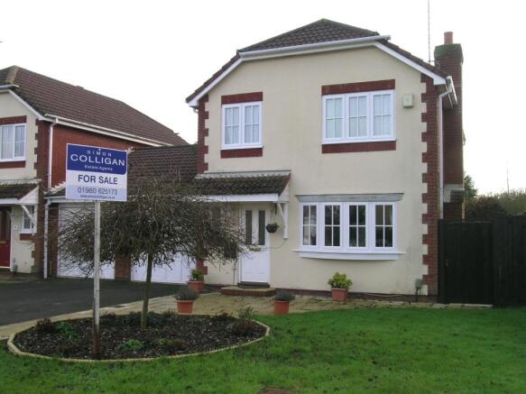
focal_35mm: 35
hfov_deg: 52.6
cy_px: 197
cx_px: 263
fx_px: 532
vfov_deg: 40.7
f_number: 5.3
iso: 50
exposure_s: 1/126
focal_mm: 7.2
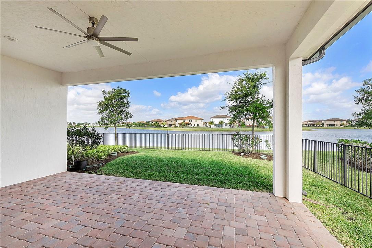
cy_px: 124
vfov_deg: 77.3
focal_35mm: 15
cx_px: 186
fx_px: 155
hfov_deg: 100.4
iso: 100
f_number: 11
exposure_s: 1/60
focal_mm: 10
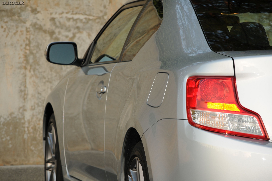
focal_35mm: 174
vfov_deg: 7.9
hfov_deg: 11.8
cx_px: 136
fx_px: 1313
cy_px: 90
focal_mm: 116
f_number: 8
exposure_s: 1/60
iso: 200
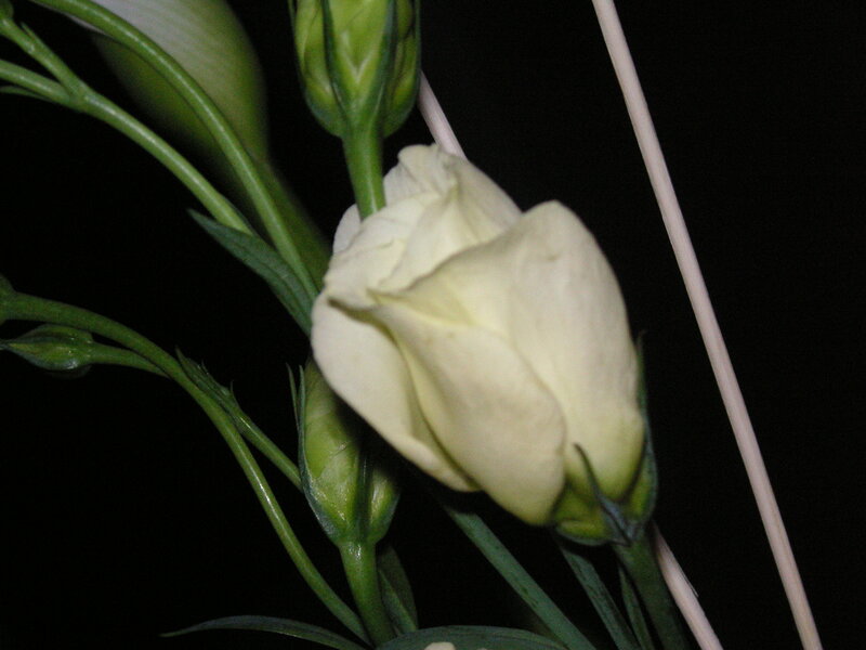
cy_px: 325
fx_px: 2202
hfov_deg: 22.3
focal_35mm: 88
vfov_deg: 16.8
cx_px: 433
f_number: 11
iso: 160
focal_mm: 14.6
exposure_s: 1/90
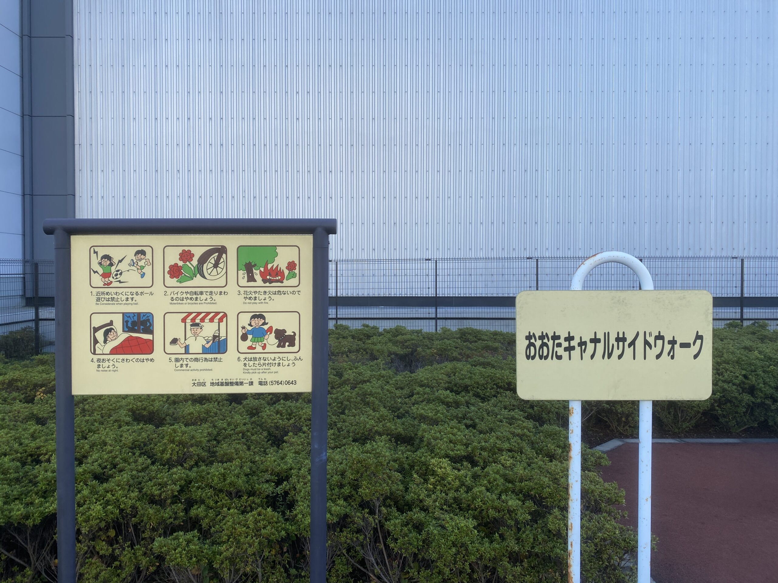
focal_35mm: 26
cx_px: 389
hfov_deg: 67.3
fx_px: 584
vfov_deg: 53.1
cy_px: 292
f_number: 1.8
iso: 32
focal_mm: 4.25
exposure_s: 1/719
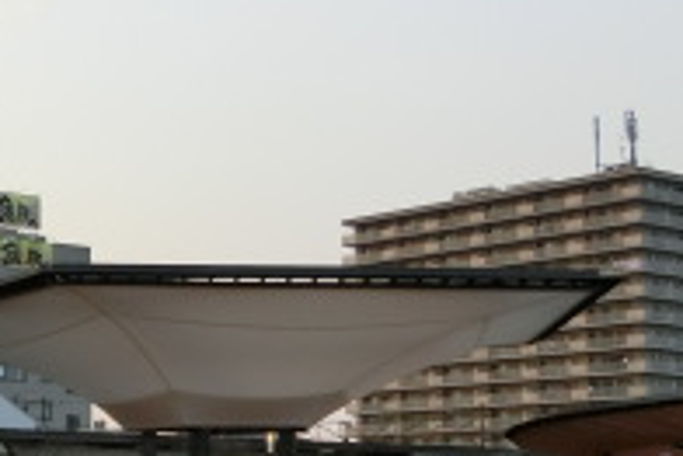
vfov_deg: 16.0
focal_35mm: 85
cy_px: 386
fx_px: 1614
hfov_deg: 21.2
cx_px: -247
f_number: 3.5
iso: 80
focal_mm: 4.5
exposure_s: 1/160
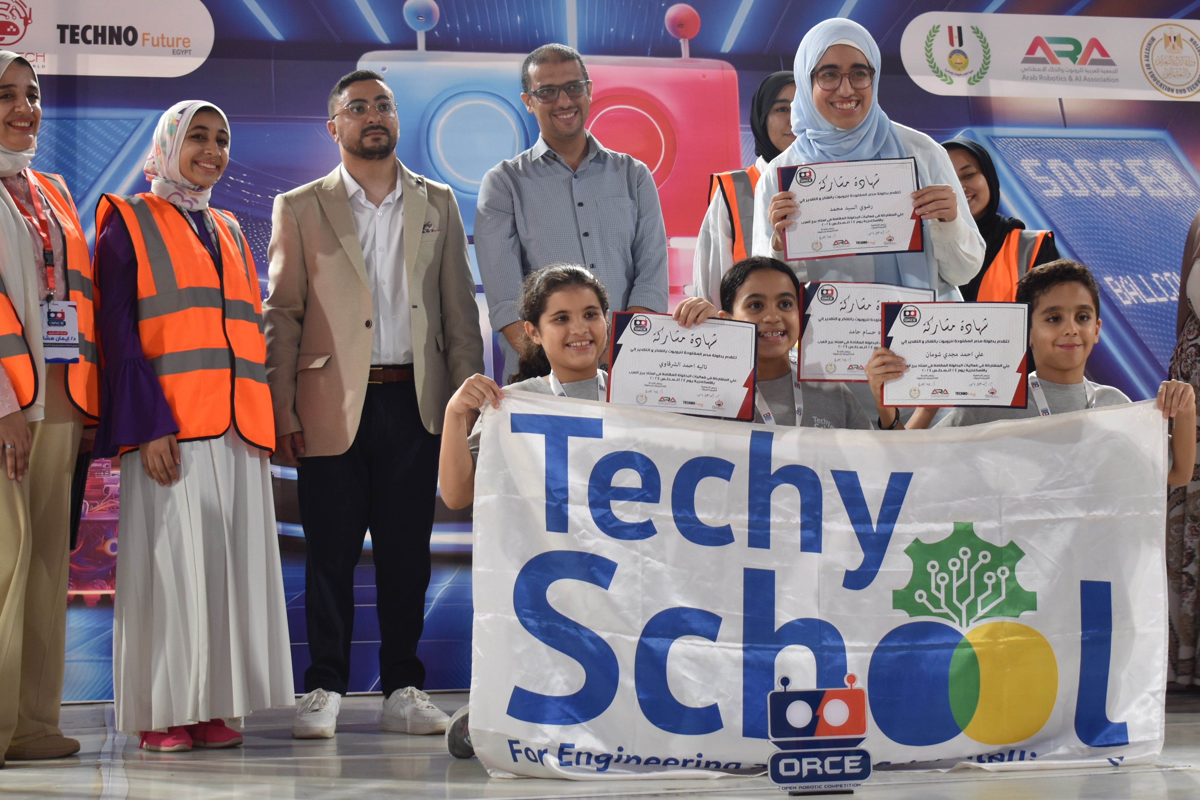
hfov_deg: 30.1
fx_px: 2233
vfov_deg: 20.3
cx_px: 619
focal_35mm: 67
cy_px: 334
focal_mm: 34
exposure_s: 1/60
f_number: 4.5
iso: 400
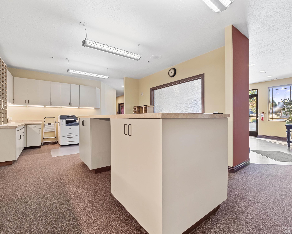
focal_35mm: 15
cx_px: 142
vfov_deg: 84.0
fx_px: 130
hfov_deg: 96.8
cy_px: 119
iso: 400
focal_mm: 7
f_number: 8
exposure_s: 1/2.5
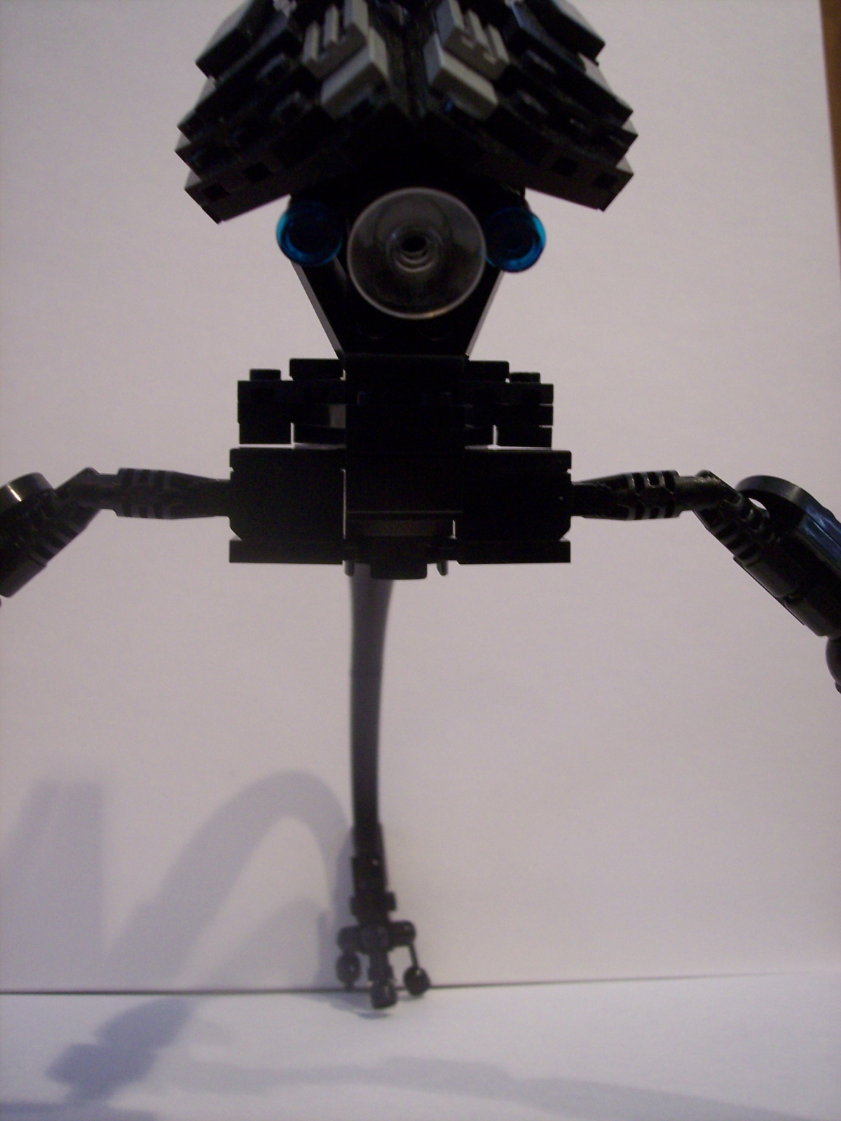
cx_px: 420
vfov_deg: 47.9
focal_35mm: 39
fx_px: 1263
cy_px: 560
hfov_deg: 36.8
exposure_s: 1/8
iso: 200
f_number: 3.4
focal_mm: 8
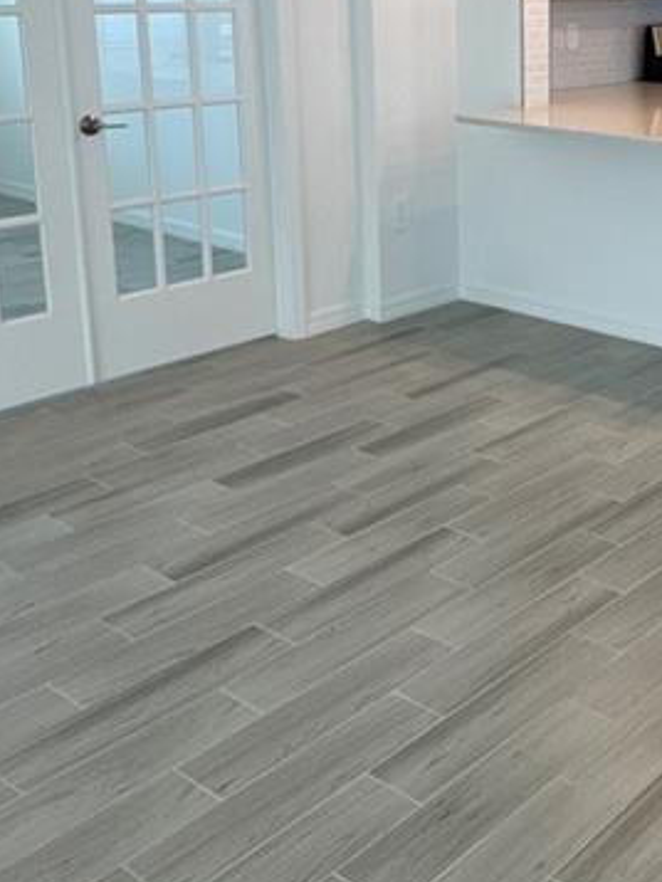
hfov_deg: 28.3
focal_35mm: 47
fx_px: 1198
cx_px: 711
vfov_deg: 39.4
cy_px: 225
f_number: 2.2
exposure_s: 1/120
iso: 100
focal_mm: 2.22
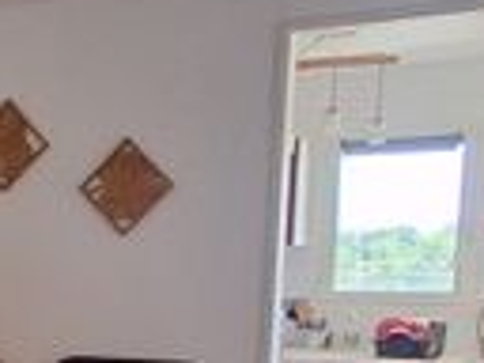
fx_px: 1049
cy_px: 431
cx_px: -144
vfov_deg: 18.6
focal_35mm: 75
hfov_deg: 23.1
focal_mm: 1.64
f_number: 2.2
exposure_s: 1/50
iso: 160
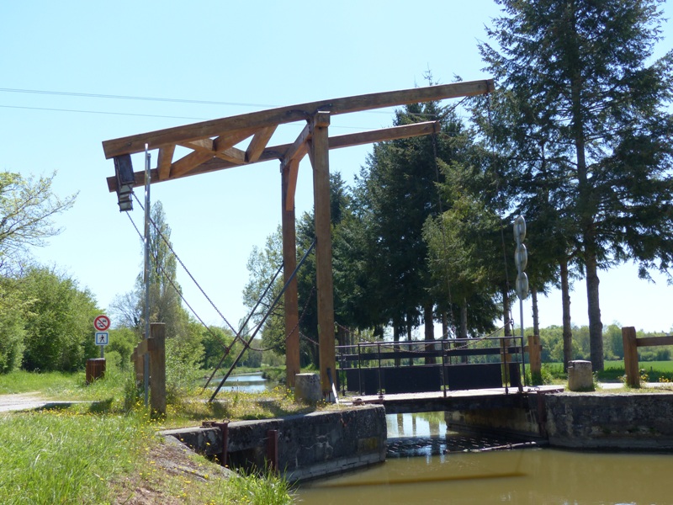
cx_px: 336
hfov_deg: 42.1
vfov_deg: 32.2
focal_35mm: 45
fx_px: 875
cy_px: 252
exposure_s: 1/1300
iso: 100
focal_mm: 8.1
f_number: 2.8
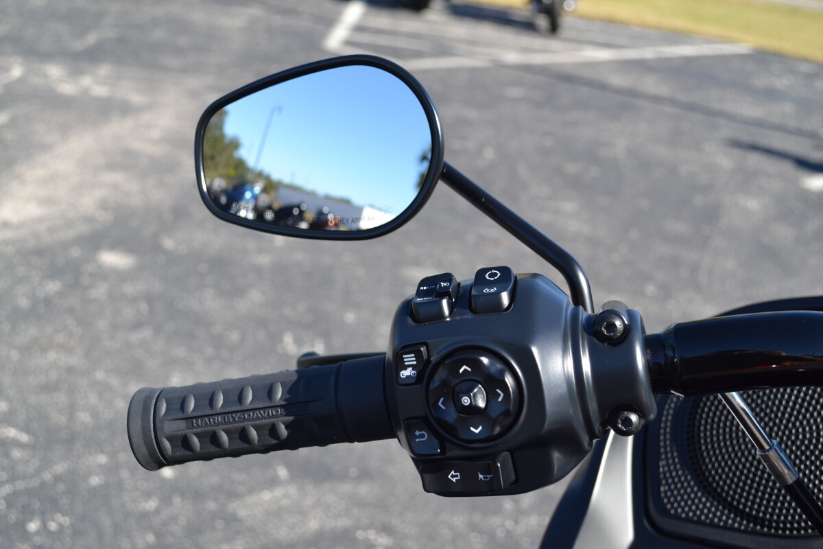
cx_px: 412
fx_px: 1097
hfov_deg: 41.1
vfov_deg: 28.1
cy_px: 274
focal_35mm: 48
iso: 100
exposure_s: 1/160
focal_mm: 32
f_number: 6.3
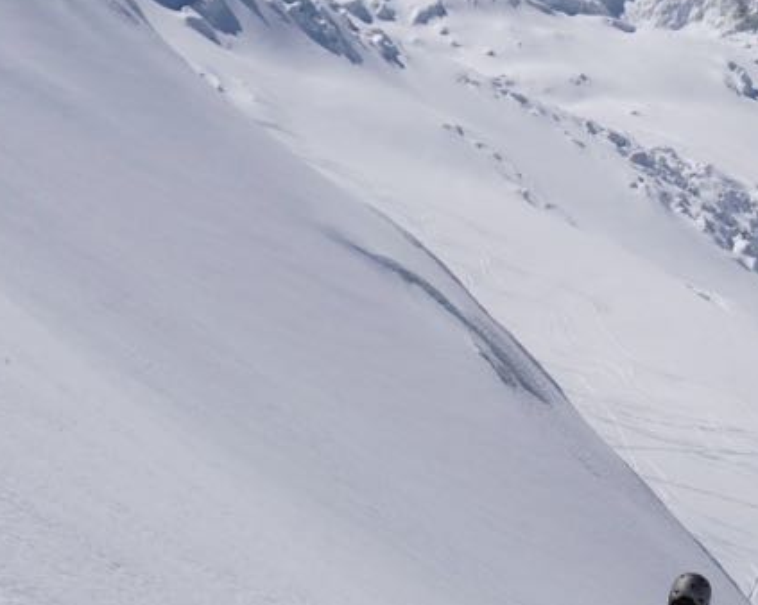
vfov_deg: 24.4
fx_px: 1345
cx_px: 500
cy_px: 585
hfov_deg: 31.2
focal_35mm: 60
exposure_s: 1/3200
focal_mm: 18
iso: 100
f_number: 4
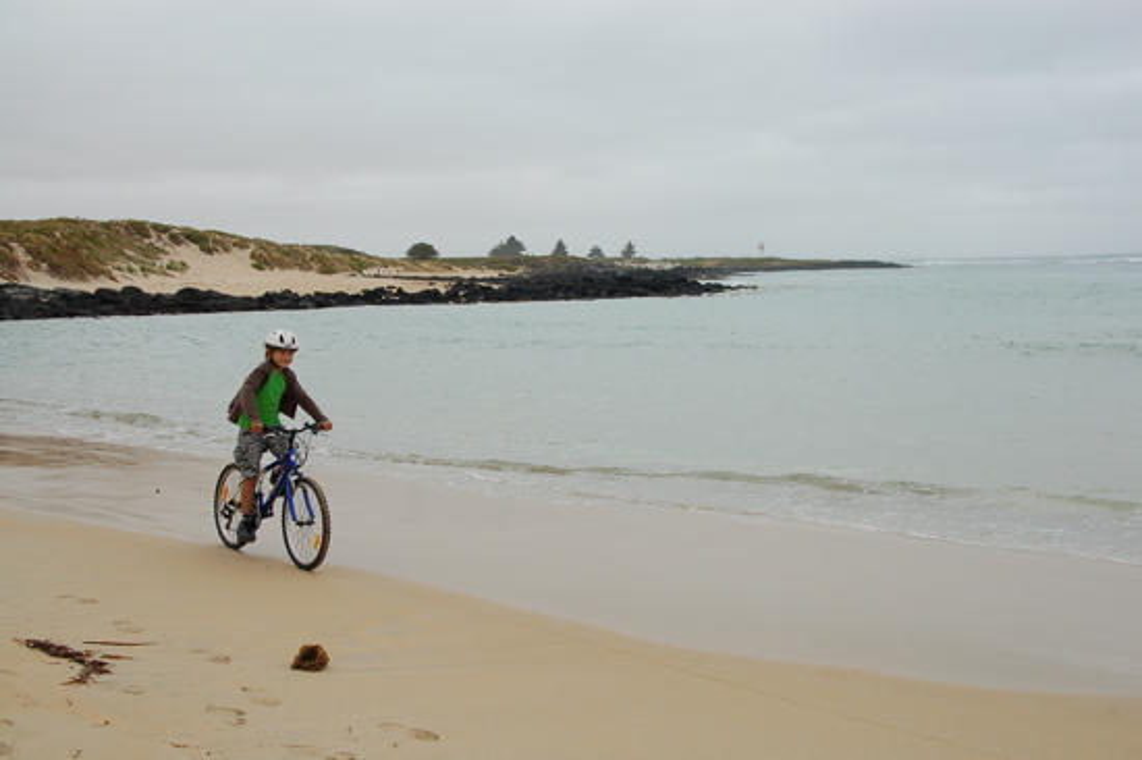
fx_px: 1331
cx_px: 571
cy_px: 380
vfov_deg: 31.9
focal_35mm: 42
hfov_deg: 46.4
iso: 200
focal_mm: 28
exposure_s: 1/400
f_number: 10
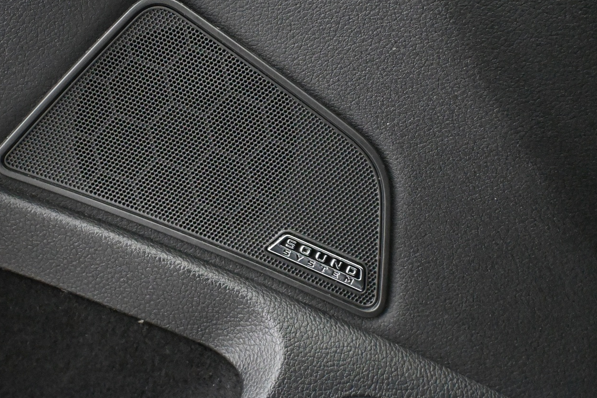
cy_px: 152
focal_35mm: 66
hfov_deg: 30.4
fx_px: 1095
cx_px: 220
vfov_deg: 20.6
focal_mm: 34
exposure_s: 1/50
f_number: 5
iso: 16000
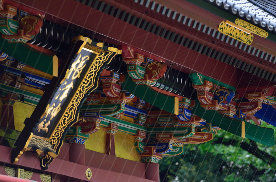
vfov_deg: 4.6
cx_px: 138
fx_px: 2295
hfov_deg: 6.9
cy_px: 91
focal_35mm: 300
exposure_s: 1/500
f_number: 2.8
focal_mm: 200
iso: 1600
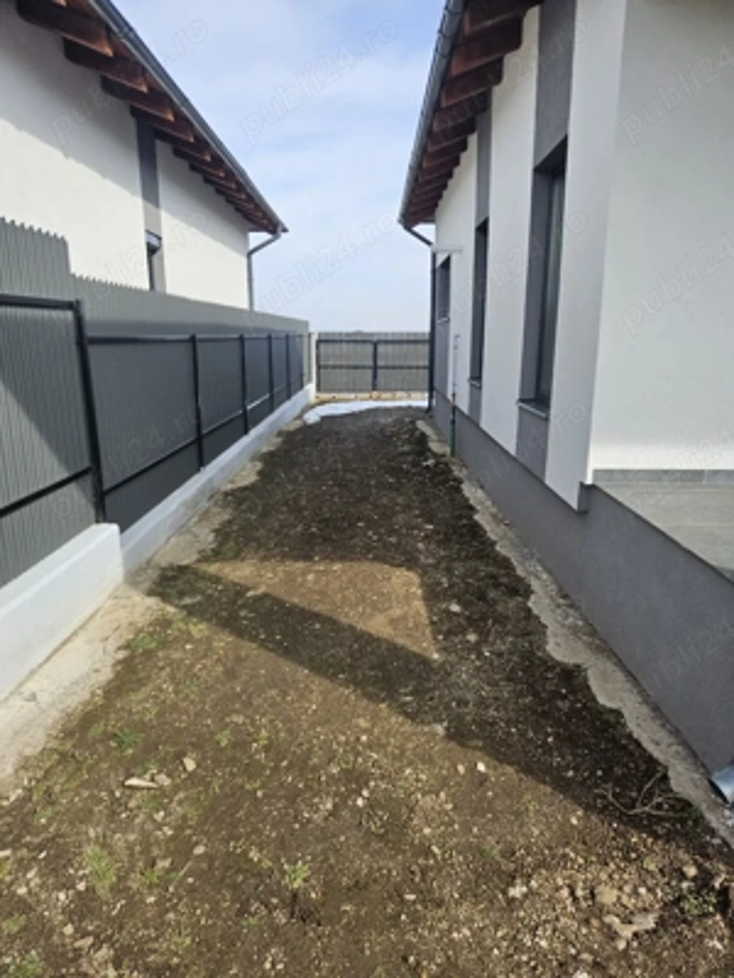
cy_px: 489
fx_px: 650
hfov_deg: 58.9
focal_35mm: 23
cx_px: 367
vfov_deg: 73.9
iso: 25
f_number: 1.8
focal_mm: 5.4
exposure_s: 1/1111
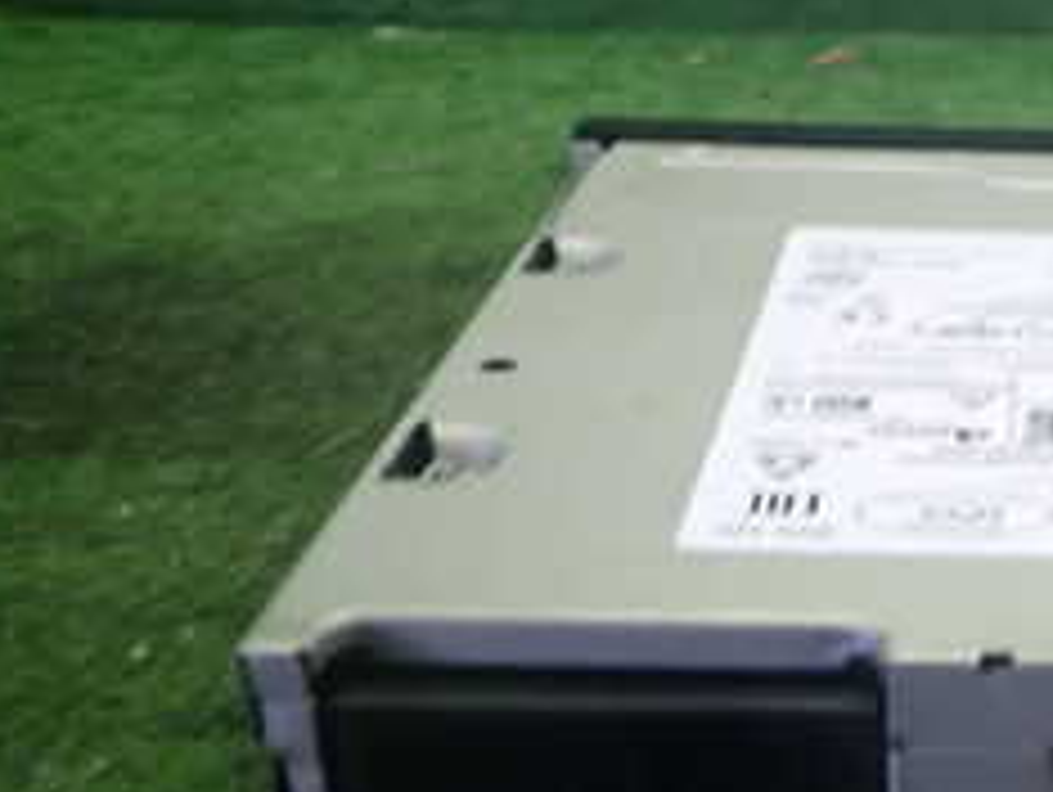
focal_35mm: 64
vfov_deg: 22.6
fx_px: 1949
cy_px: 644
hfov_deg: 27.7
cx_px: 1148
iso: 400
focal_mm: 4.5
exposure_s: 1/30
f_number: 2
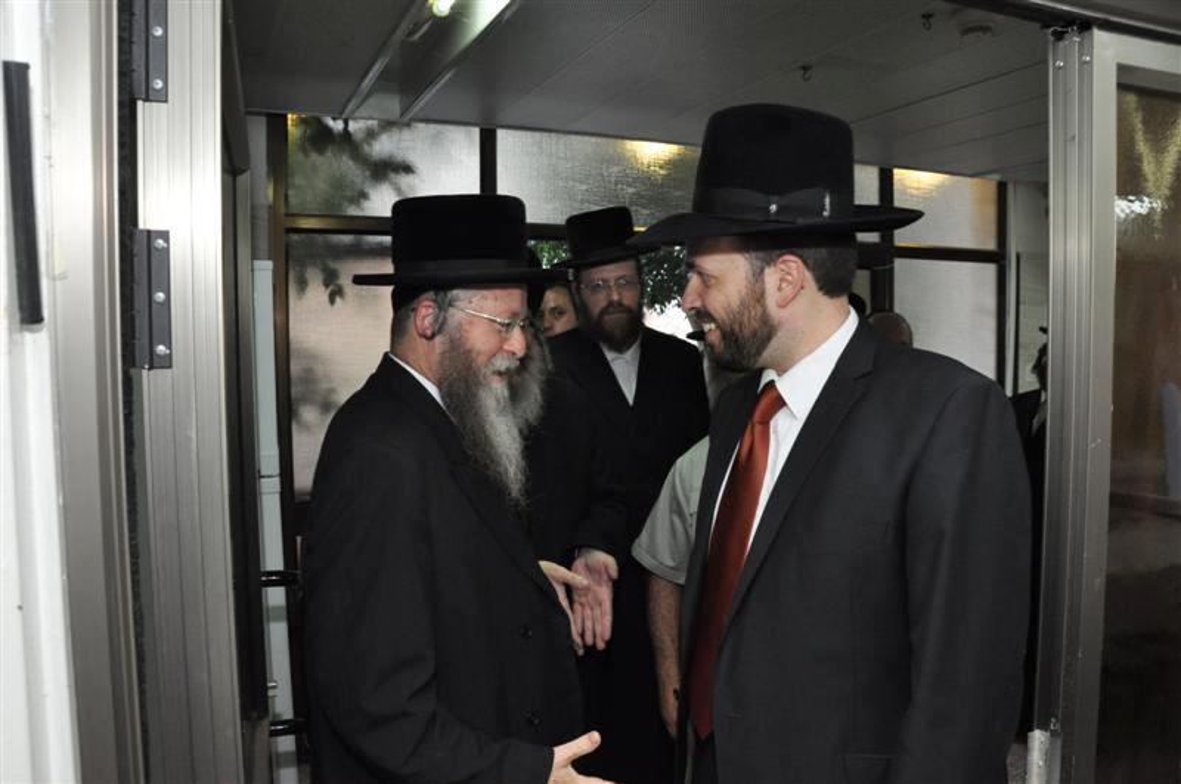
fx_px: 884
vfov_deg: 47.8
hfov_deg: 67.5
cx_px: 590
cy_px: 392
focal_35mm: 27
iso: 1250
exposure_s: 1/60
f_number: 6.3
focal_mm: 18
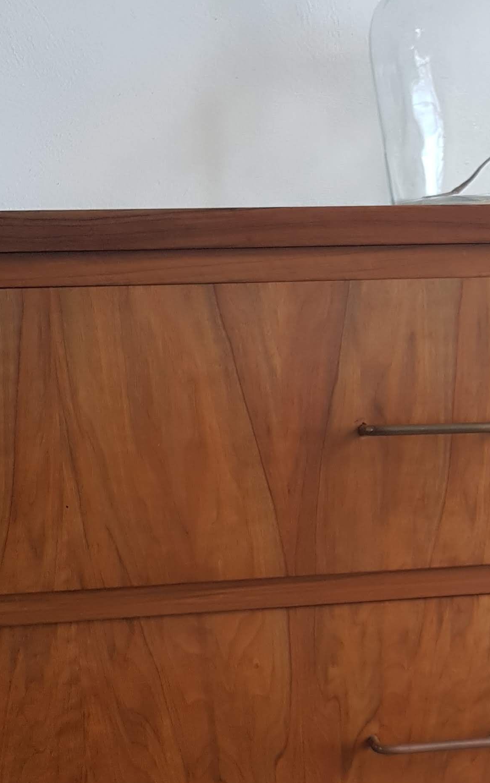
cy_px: 498
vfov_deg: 33.8
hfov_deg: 21.2
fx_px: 1282
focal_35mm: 60
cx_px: 435
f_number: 1.7
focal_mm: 4.2
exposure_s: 1/60
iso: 80
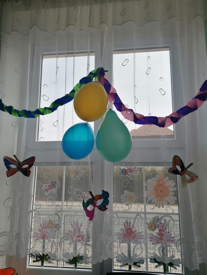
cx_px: 104
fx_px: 215
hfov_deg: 51.4
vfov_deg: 65.3
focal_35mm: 27
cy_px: 138
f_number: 1.8
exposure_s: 1/277
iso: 50
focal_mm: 4.75
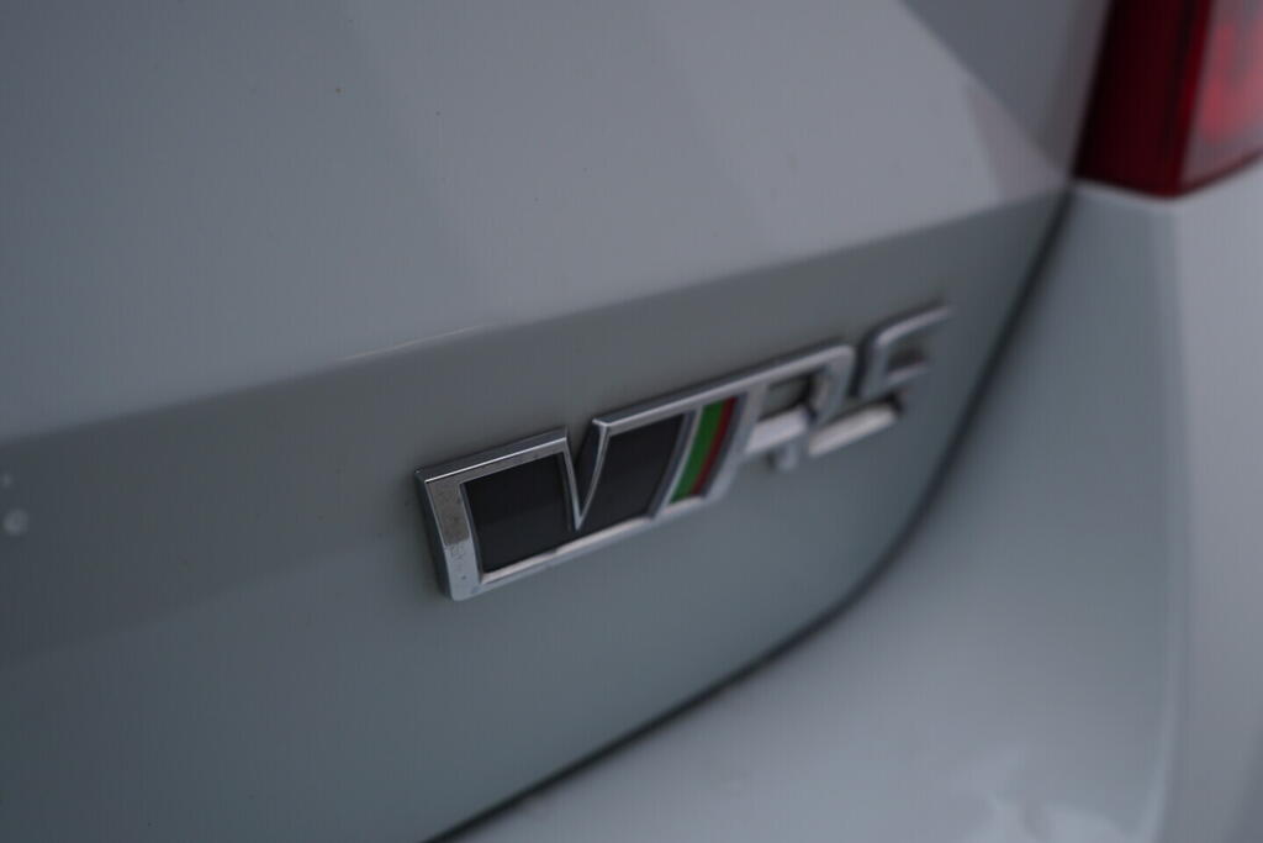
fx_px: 1263
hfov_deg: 53.1
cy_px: 422
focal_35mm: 36
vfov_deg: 36.9
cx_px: 632
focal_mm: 24
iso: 125
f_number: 4.5
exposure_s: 1/100
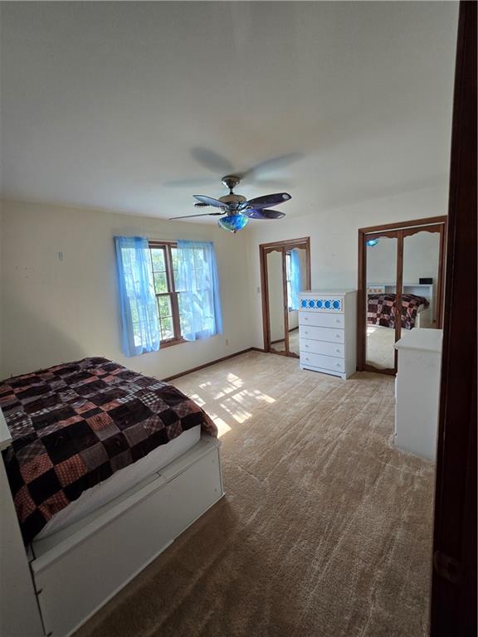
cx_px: 239
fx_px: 239
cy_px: 318
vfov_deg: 106.2
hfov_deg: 89.9
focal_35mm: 13
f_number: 2.2
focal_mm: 2.2
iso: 64
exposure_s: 1/51
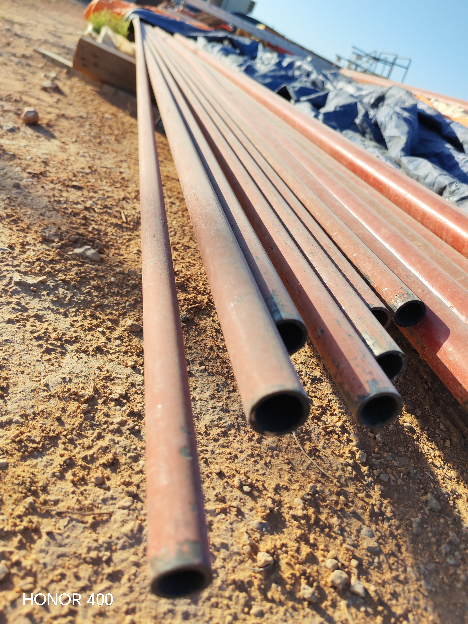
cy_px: 312
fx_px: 487
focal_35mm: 27
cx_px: 234
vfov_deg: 65.3
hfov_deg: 51.4
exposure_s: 1/420
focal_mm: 6.12
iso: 50
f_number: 1.9
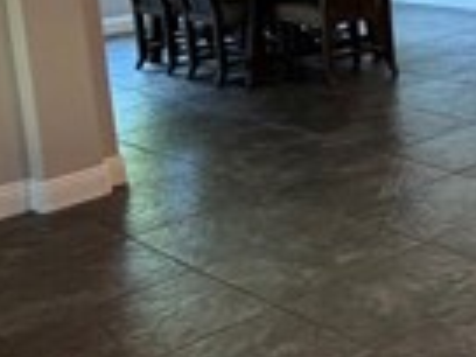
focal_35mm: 66
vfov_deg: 21.1
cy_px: -42
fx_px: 908
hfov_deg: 21.2
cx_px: 826
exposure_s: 1/60
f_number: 2.2
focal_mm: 2.22
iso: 250
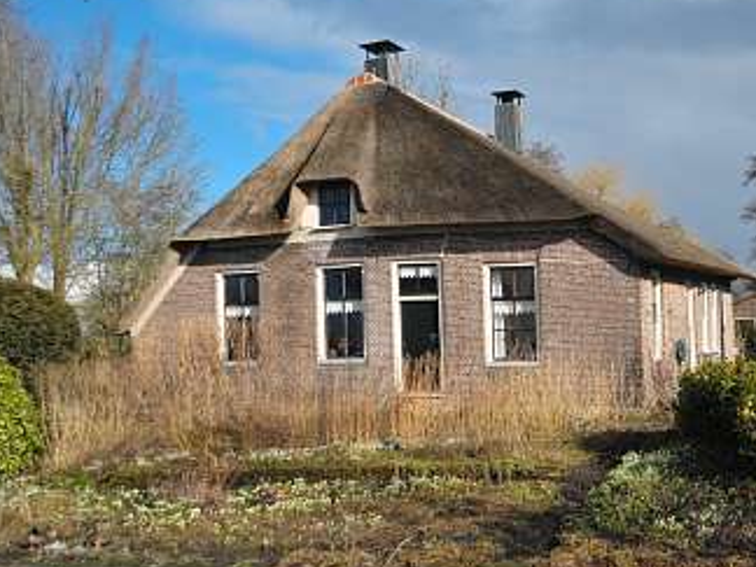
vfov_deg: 28.0
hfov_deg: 36.6
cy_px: 314
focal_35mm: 52
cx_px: 478
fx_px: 1136
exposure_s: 1/2500
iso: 320
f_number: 4
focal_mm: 26
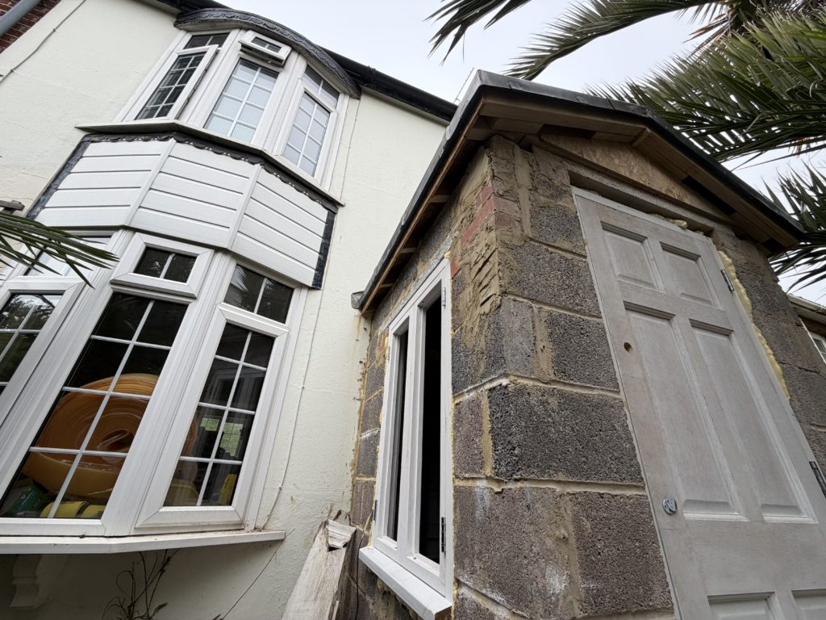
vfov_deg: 85.7
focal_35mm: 14
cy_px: 310
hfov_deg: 102.1
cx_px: 413
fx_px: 334
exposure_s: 1/333
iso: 50
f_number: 2.2
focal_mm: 2.22
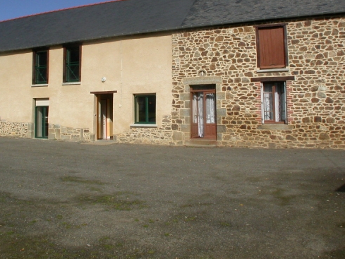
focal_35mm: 53
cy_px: 83
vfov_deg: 27.3
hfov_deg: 36.1
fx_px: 528
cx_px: 144
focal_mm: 7.85
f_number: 7.5
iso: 100
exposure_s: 1/709
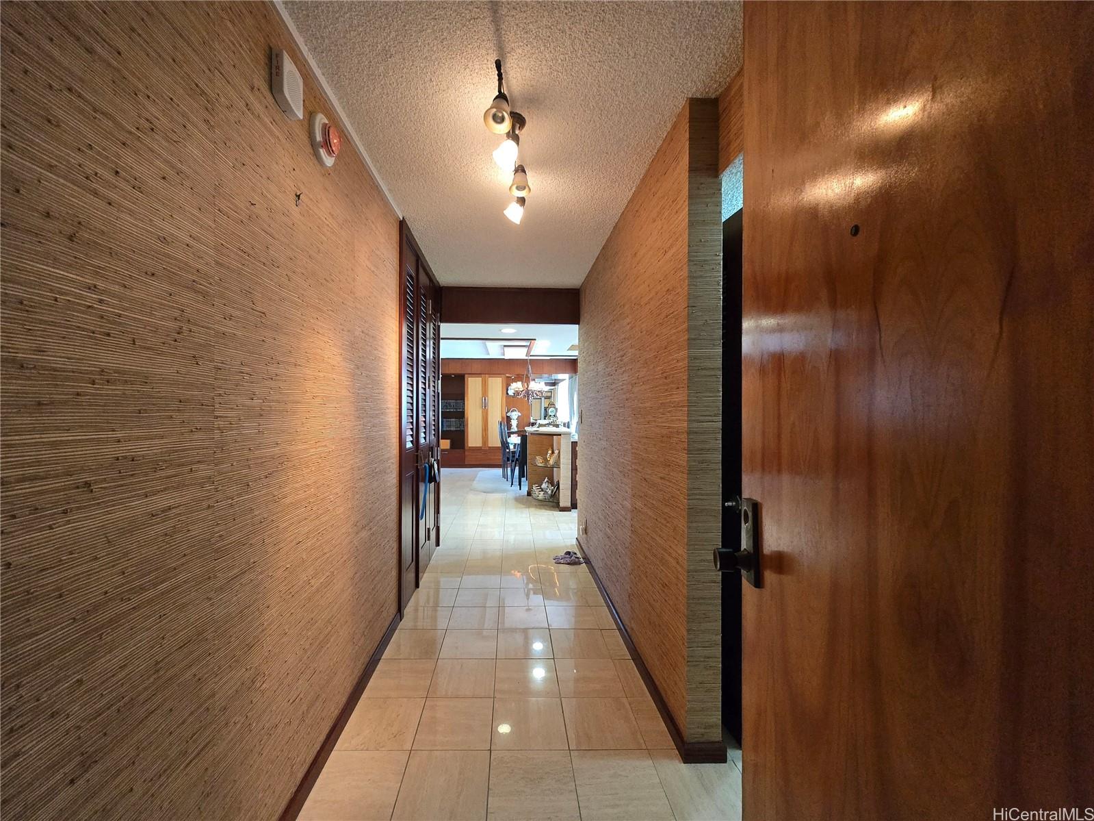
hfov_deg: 106.2
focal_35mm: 13
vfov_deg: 89.9
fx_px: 411
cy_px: 410
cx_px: 547
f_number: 2.2
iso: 400
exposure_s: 1/60.2
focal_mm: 1.7
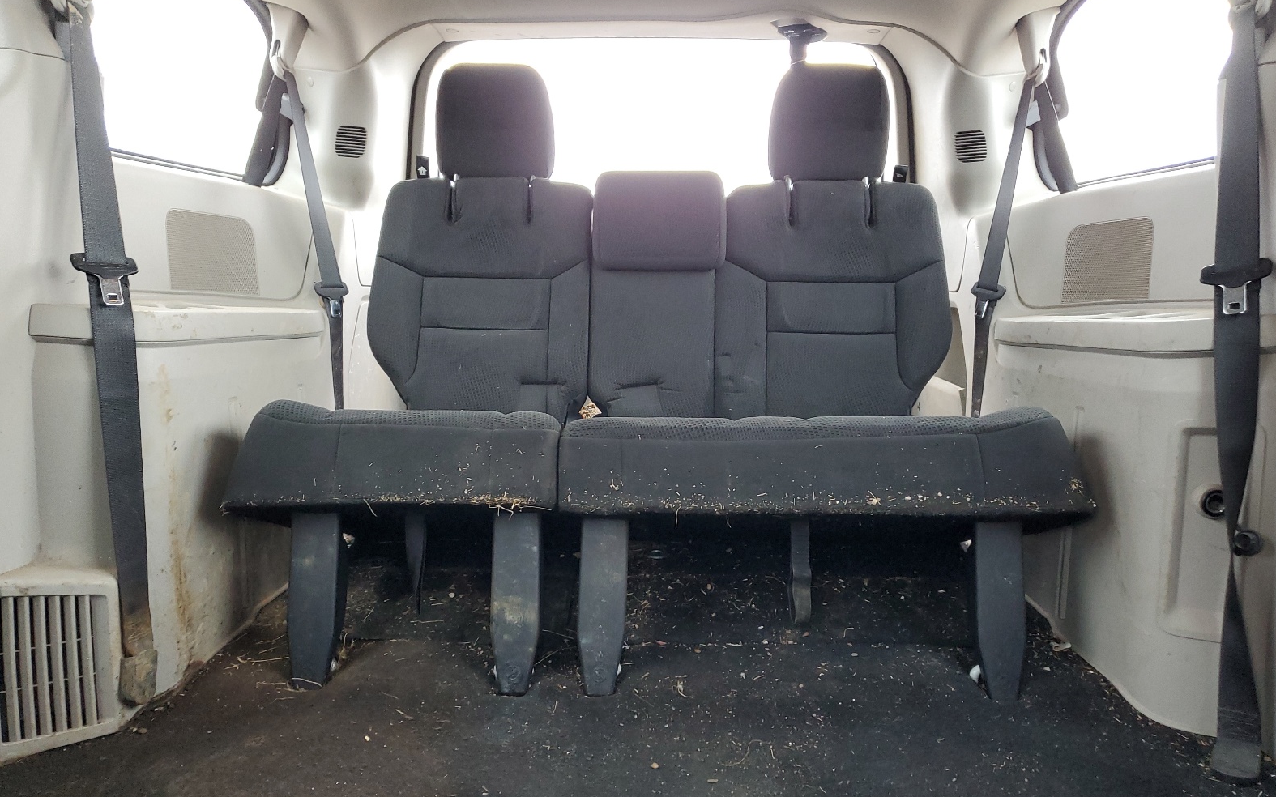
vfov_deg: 44.5
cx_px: 640
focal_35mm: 28
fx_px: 974
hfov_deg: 66.5
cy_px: 438
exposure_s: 1/60.2
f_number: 1.5
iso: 144
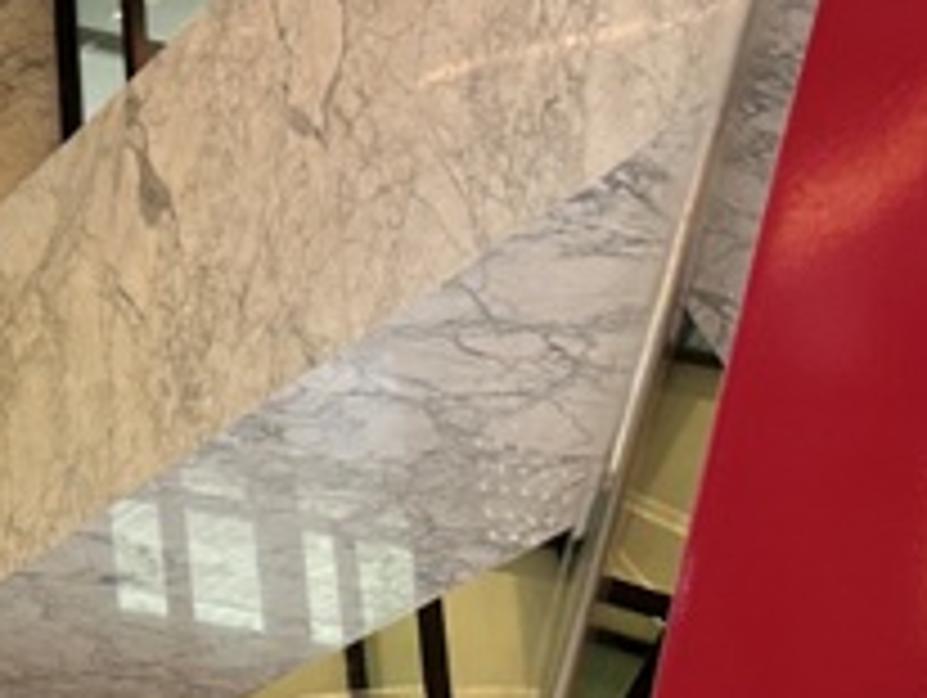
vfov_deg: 15.9
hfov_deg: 18.3
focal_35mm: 93
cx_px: -526
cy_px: 432
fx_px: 2493
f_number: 1.78
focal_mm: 6.86
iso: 160
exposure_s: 1/63
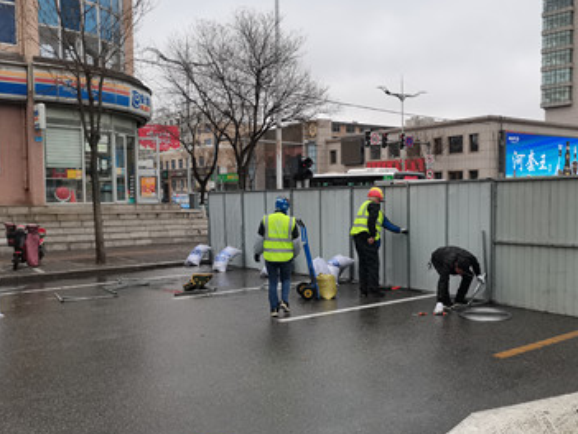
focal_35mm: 37
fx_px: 618
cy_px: 226
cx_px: 357
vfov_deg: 38.7
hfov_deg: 49.7
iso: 100
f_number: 1.8
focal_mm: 5.58
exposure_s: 1/900
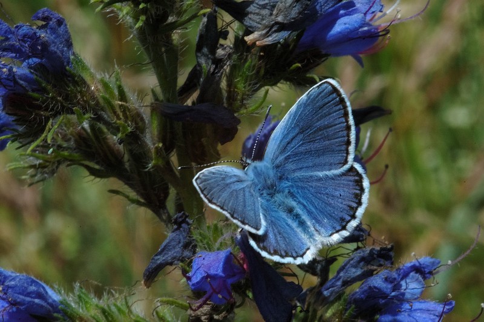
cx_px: 242
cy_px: 161
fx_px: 2116
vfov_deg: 8.7
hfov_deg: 13.1
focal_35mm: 158
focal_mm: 105
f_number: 22
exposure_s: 1/90
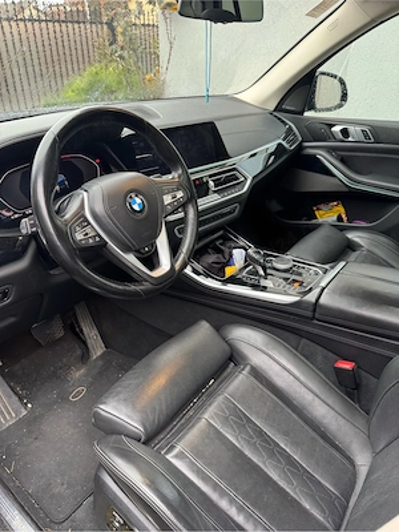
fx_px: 369
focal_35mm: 24
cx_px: 200
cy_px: 266
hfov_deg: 56.8
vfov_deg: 71.6
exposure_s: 1/73
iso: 200
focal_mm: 6.76
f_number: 1.78
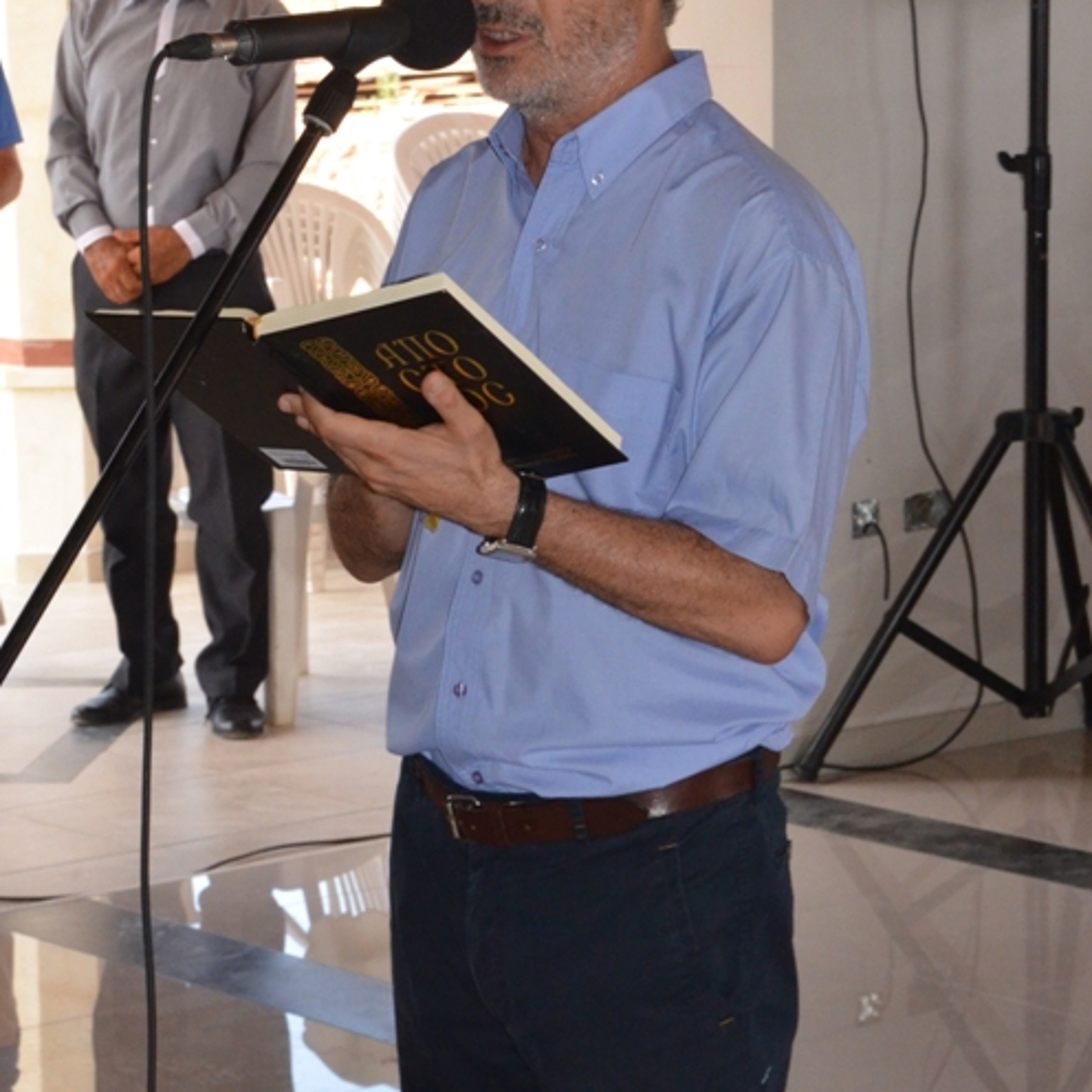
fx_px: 4568
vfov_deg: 13.6
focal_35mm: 128
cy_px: 546
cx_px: 564
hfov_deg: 13.6
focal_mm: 52
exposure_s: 1/250
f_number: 10
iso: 2000
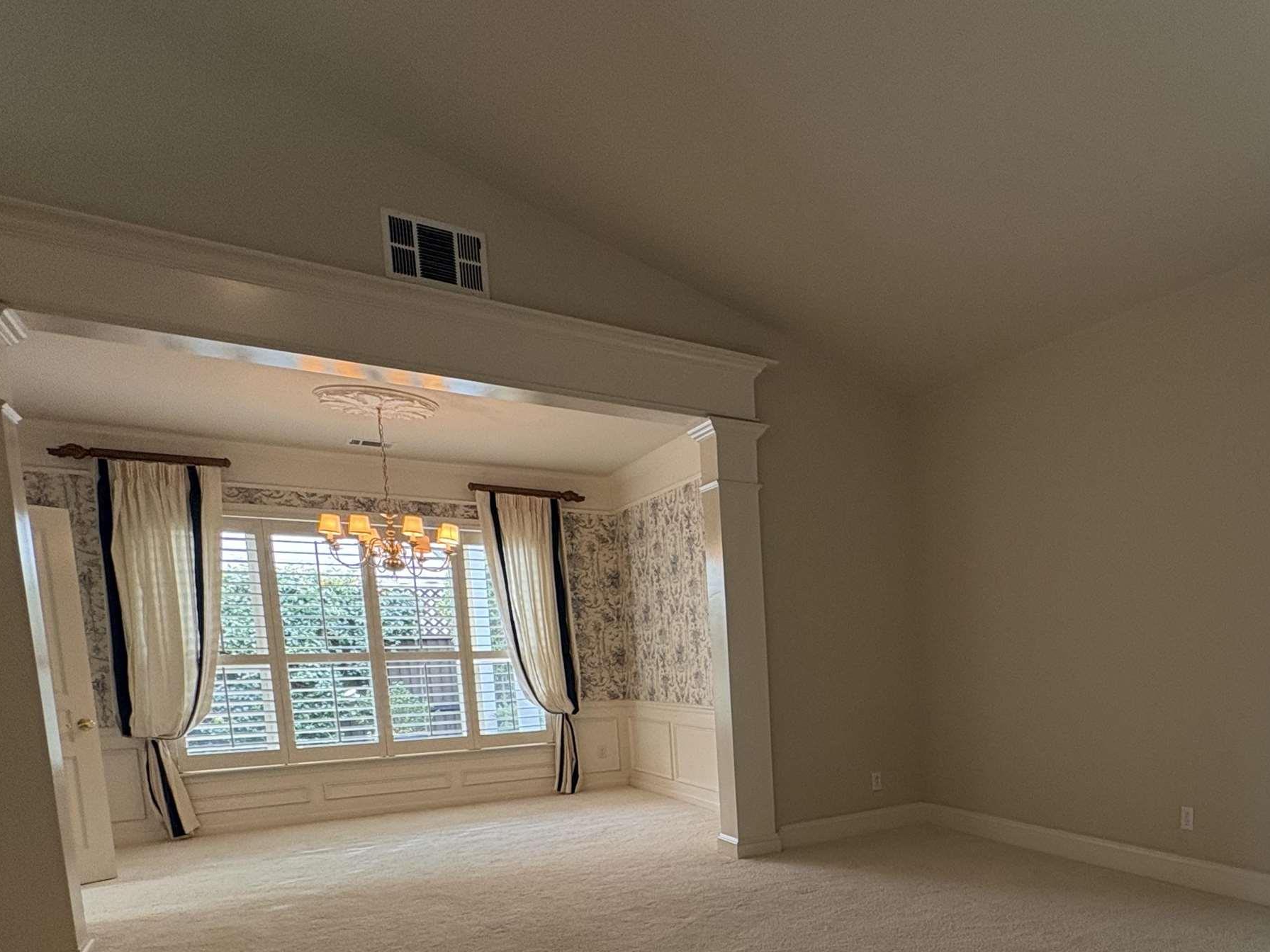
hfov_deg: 65.5
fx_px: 881
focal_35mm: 24
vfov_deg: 53.4
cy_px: 748
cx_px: 1006
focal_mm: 2.22
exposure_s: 1/60
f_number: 2.2
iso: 250
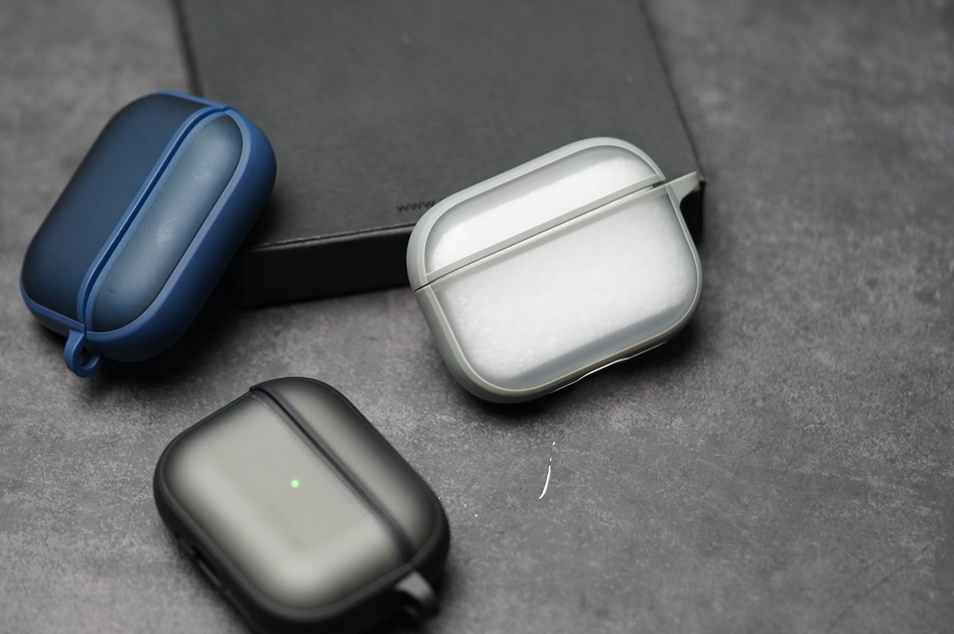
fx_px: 3017
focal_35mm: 114
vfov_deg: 12.0
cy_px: 339
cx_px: 433
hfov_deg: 18.0
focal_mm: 90
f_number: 2.8
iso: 2000
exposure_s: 1/200
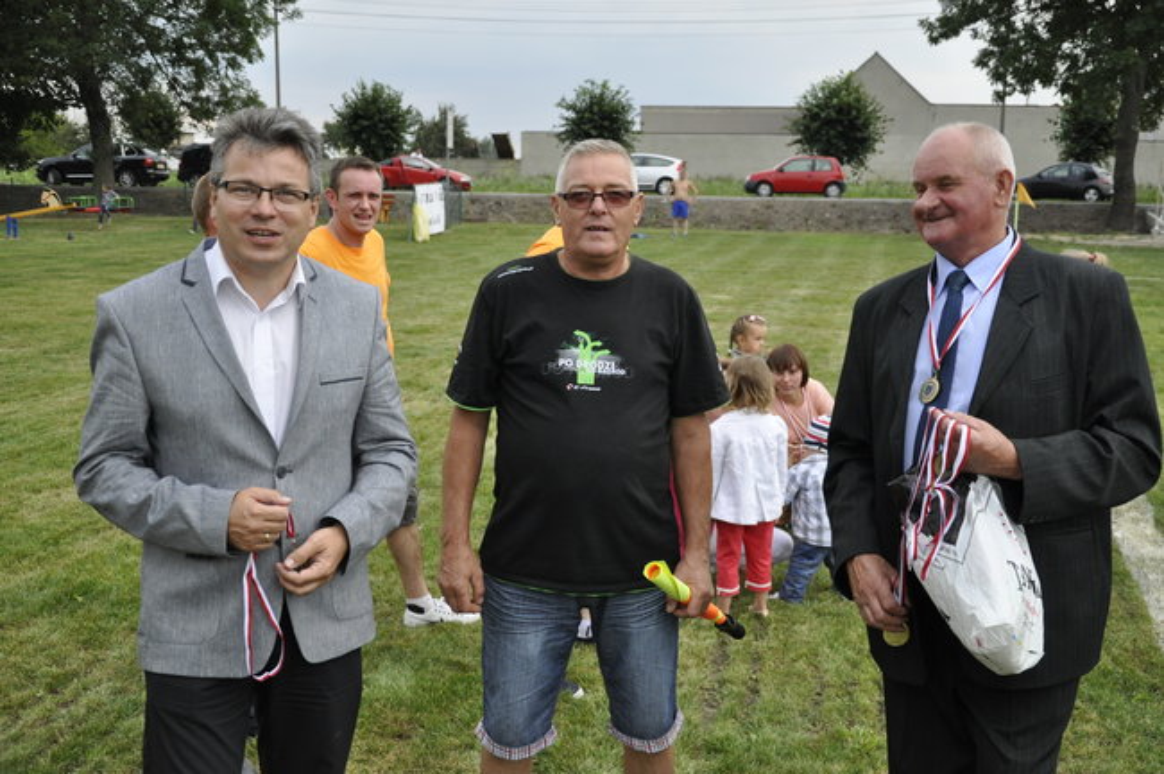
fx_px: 1454
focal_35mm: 45
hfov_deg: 43.6
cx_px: 582
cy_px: 387
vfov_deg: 29.8
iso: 800
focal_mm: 30
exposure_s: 1/1000
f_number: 4.2
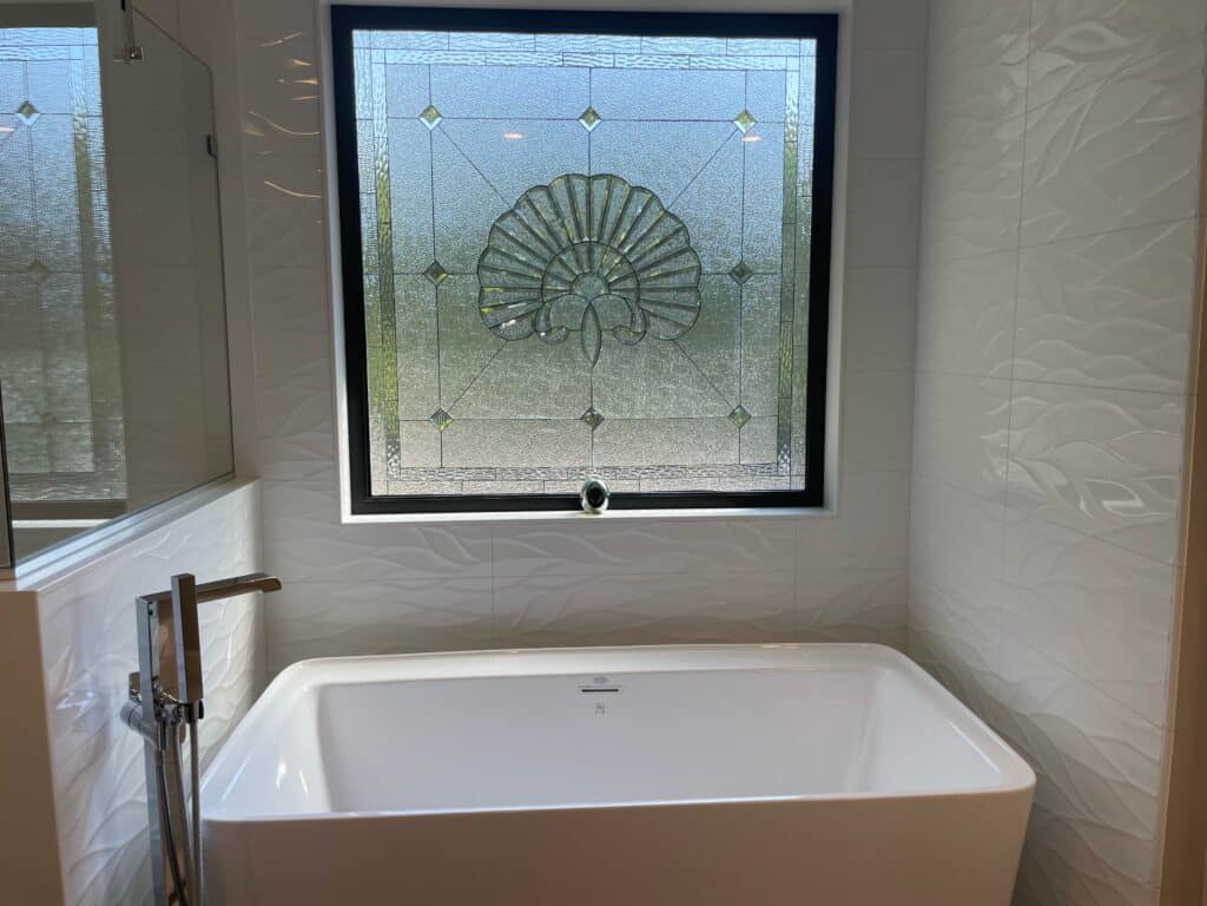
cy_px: 453
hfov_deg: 67.3
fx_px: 907
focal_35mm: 26
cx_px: 604
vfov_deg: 53.1
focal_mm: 4.2
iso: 32
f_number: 1.6
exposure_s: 1/213
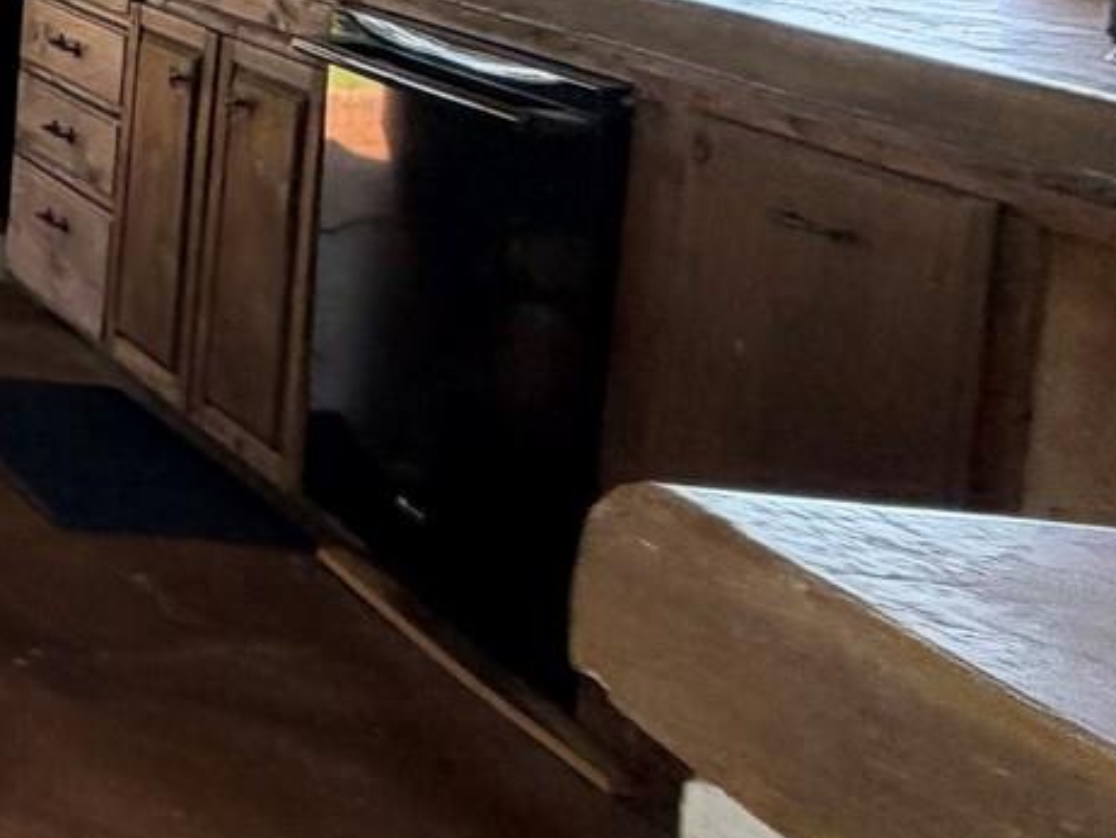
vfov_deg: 21.7
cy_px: -208
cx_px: -1128
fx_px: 2000
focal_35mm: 62
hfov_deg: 18.9
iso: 64
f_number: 2.2
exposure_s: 1/121
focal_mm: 2.22
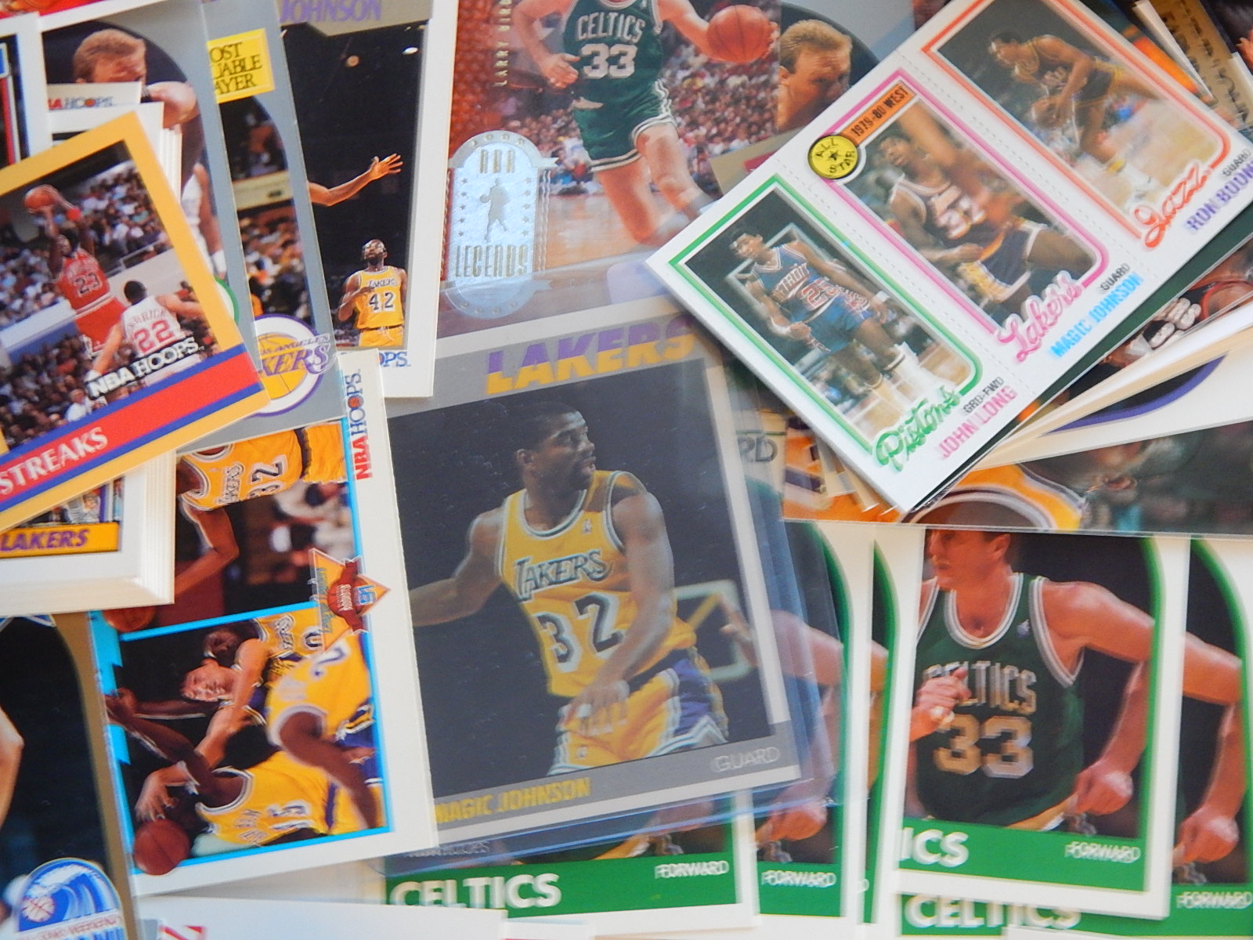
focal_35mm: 69
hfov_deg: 28.2
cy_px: 470
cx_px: 626
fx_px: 2498
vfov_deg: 21.3
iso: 400
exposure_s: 1/8
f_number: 4.1
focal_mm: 12.3
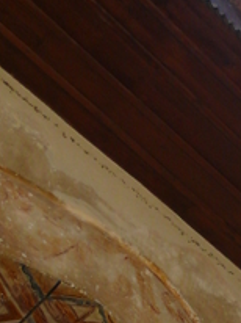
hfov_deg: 10.6
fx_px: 1265
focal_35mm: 136
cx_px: 336
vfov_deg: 13.1
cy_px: 577
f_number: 2.8
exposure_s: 1/320
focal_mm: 7.4
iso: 100
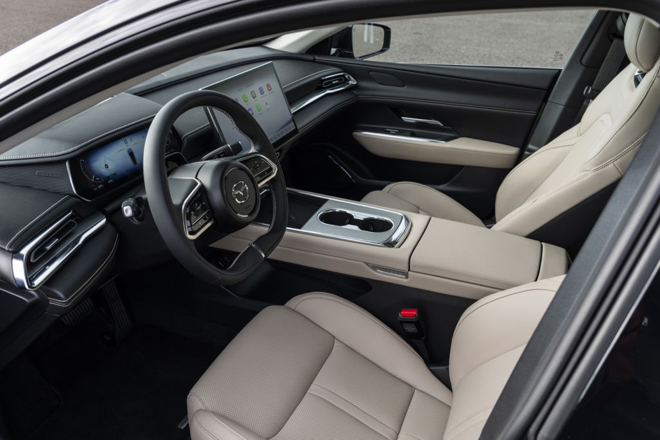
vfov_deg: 45.0
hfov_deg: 63.7
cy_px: 220
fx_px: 532
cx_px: 330
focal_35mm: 29
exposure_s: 1/20
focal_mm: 29
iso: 50
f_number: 8
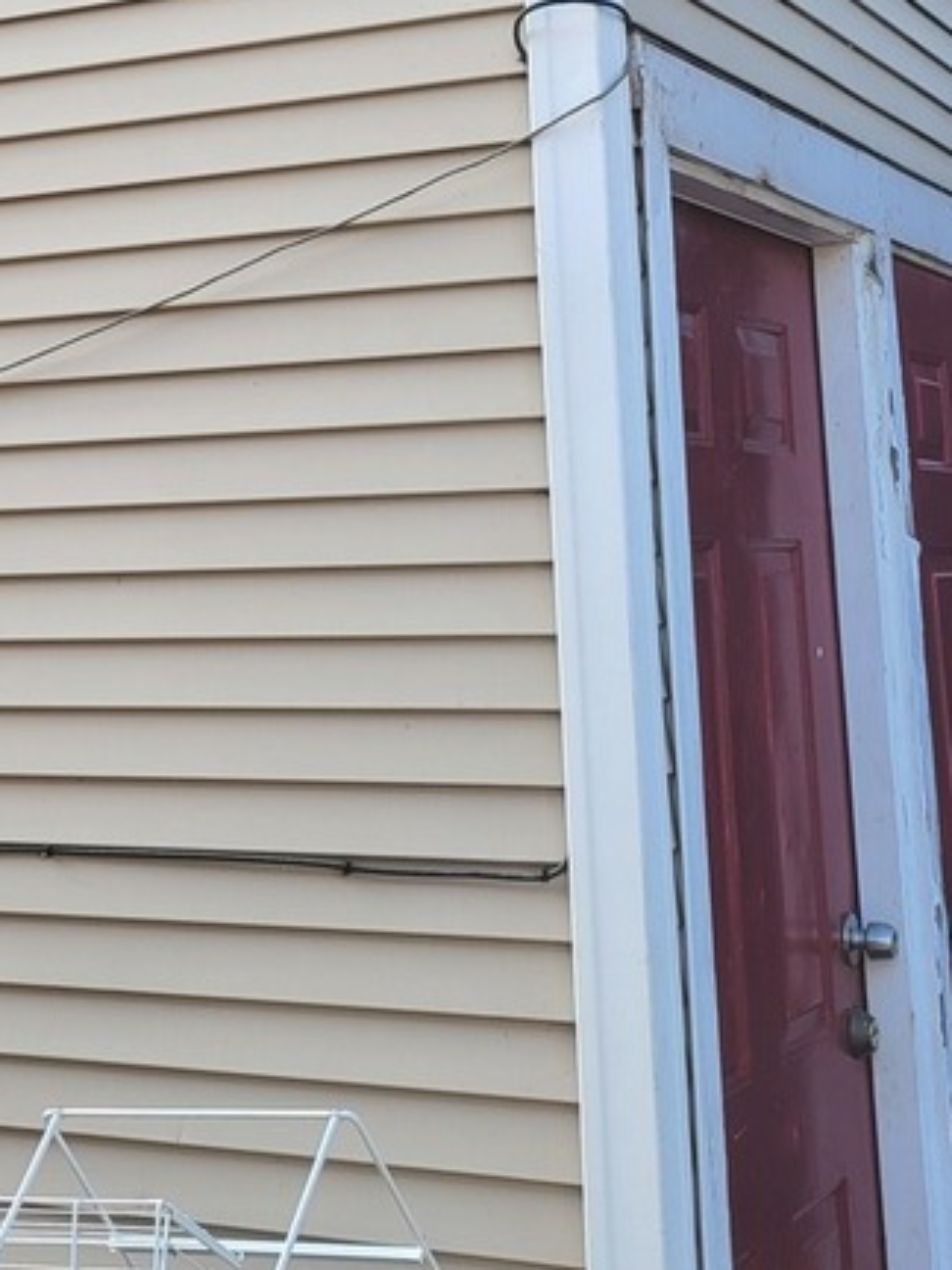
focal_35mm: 65
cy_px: 44
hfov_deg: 22.4
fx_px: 2383
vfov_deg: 28.3
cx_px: 267
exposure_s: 1/619
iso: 40
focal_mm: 5.4
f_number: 1.8
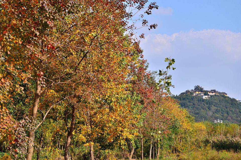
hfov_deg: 22.0
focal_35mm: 93
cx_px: 120
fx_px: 621
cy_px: 80
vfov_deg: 14.6
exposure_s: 1/100
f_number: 10
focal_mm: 62
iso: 100
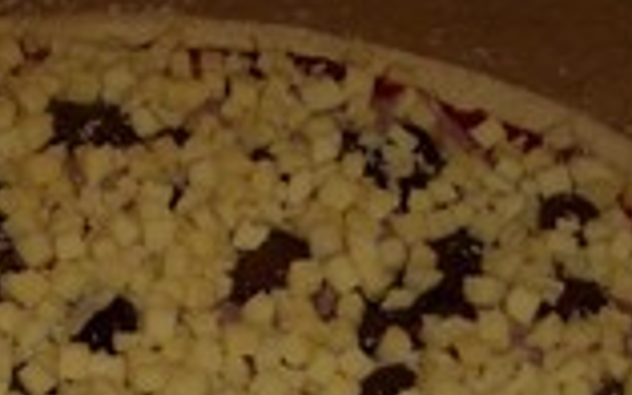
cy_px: 538
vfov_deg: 11.6
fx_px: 1877
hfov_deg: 19.0
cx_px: 175
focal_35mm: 109
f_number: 2.7
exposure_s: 1/50
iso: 160
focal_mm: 6
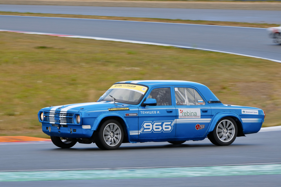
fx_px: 2084
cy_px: 94
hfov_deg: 7.7
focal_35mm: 267
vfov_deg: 5.1
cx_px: 140
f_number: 10
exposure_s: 1/125
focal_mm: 177.9
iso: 160
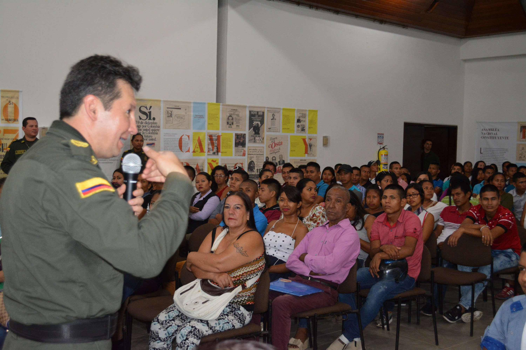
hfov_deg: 45.0
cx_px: 263
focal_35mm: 44
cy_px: 175
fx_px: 636
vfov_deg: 30.8
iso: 2000
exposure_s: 1/60
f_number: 4.5
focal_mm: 29
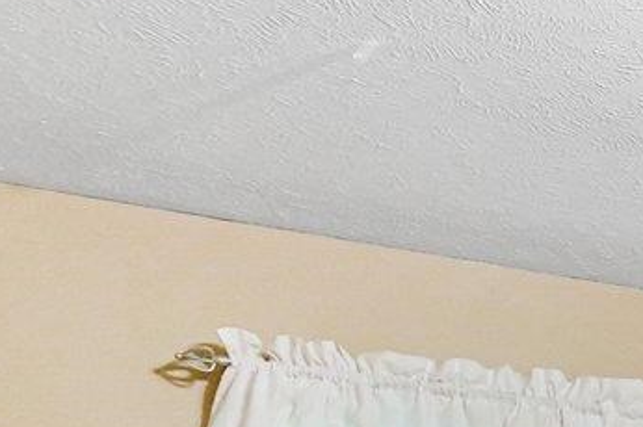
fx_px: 1481
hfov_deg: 17.8
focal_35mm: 83
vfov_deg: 14.1
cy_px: 825
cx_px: 1258
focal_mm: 14
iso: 2500
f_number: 3.2
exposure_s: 1/125
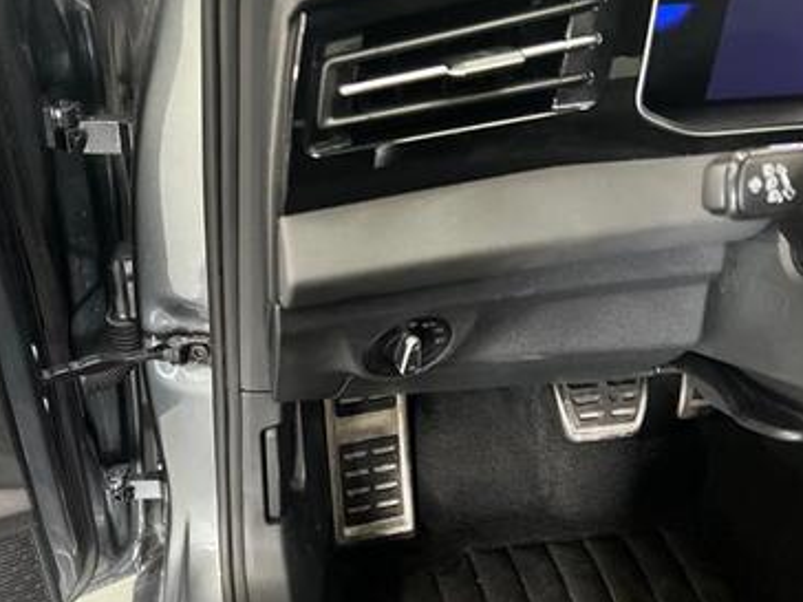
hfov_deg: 50.7
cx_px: 289
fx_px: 835
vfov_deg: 39.3
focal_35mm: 36
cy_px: 393
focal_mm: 5.7
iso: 640
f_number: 1.5
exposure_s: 1/40
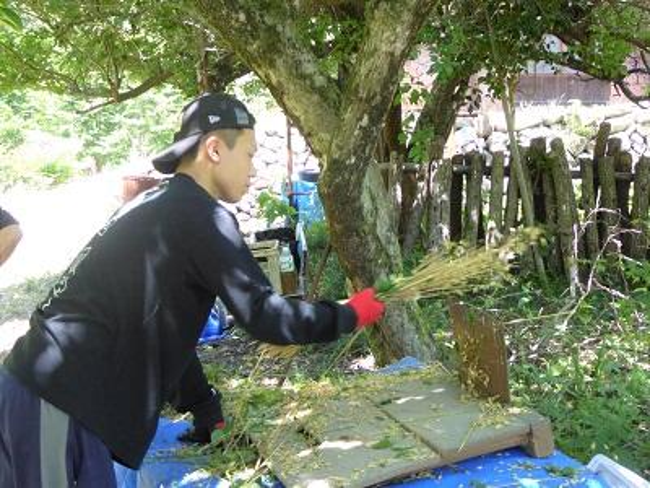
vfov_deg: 24.4
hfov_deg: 32.2
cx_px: 325
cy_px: 244
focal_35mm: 60
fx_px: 1127
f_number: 4.2
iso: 500
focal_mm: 10.3
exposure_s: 1/125
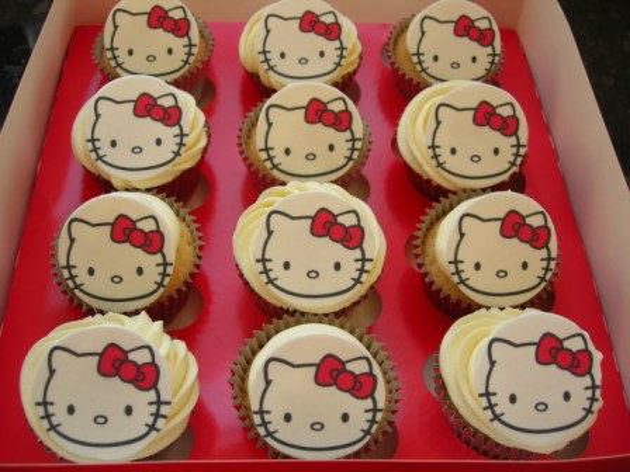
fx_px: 692
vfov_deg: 37.7
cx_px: 315
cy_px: 236
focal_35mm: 38
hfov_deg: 49.0
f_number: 2.8
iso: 64
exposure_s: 1/53
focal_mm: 7.8
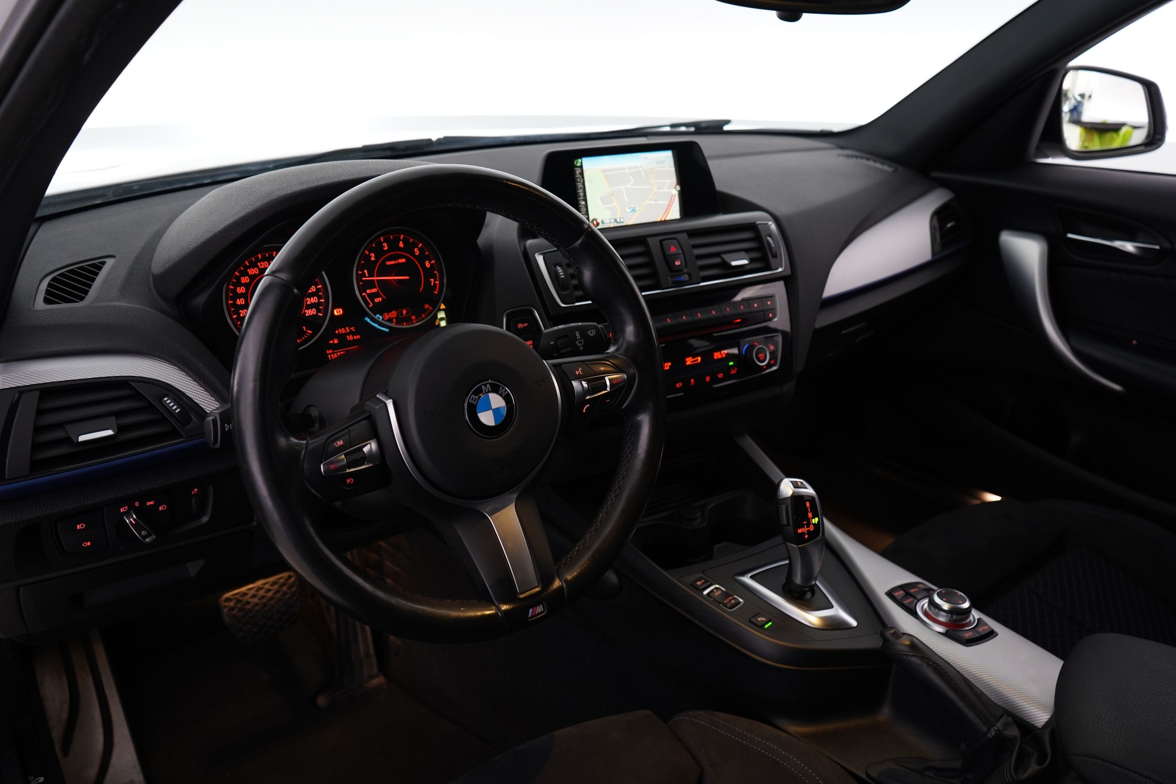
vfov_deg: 46.4
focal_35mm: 28
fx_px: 915
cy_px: 392
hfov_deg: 65.5
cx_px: 588
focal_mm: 28
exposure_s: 1/10
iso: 1000
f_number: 5
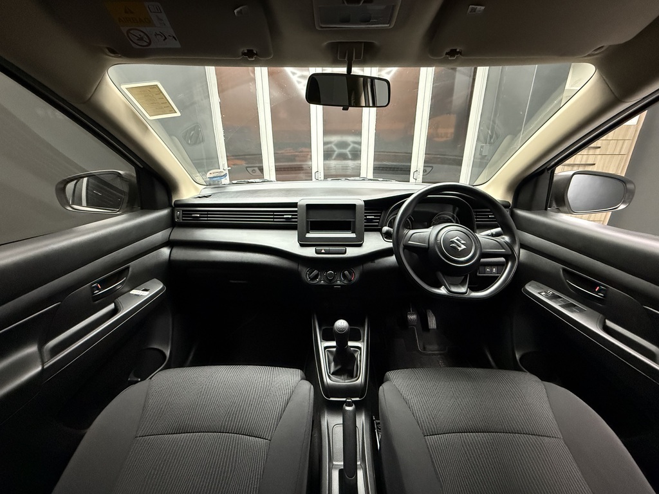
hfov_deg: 102.1
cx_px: 330
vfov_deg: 85.7
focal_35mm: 14
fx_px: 267
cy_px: 247
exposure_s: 1/60
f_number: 2.2
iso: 800
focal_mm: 2.22
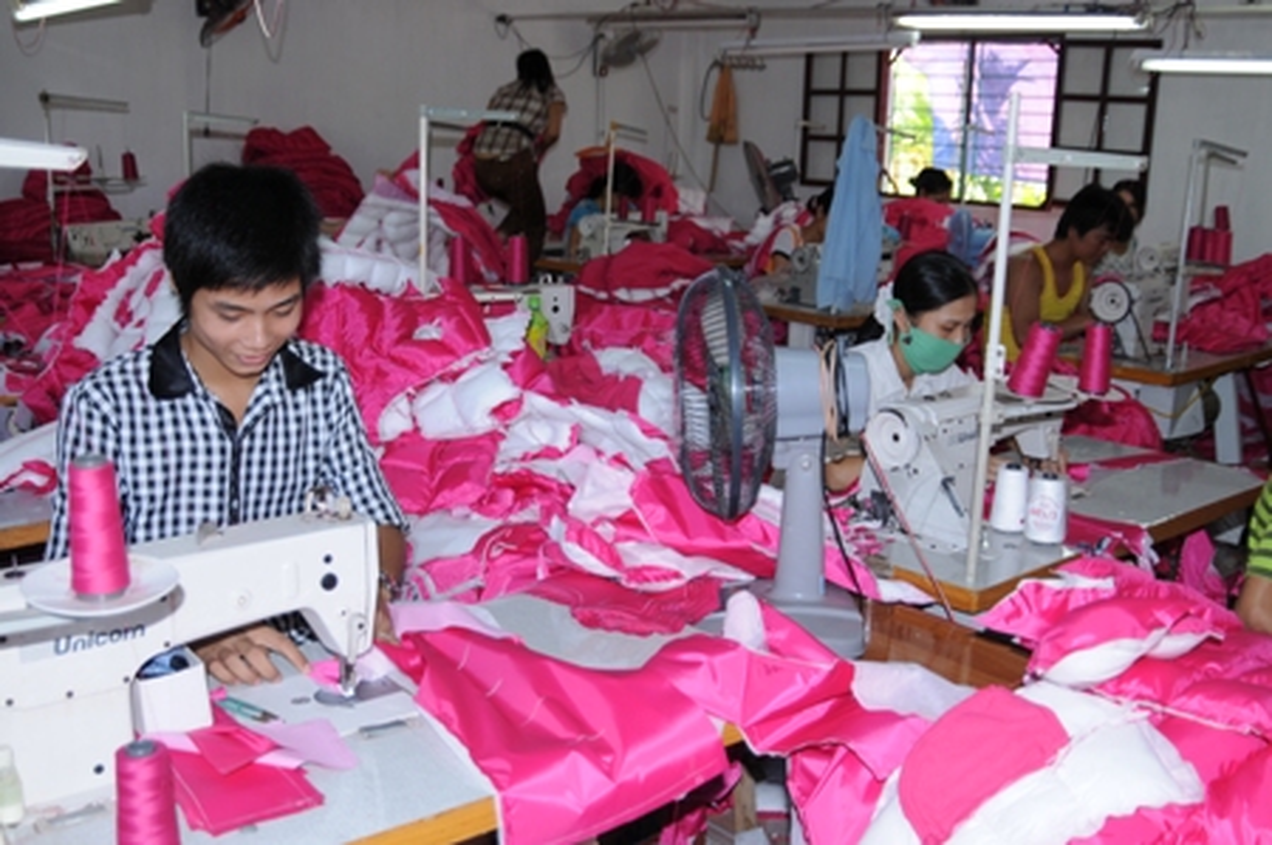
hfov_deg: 53.2
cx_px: 636
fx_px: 1271
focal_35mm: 36
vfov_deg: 36.8
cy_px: 422
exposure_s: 1/60
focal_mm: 24
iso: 200
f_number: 3.5
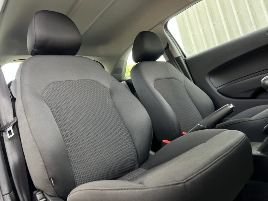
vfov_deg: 53.1
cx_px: 134
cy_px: 100
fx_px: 201
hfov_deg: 67.3
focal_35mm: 26
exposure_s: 1/121
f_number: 1.5
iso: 64
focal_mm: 5.7
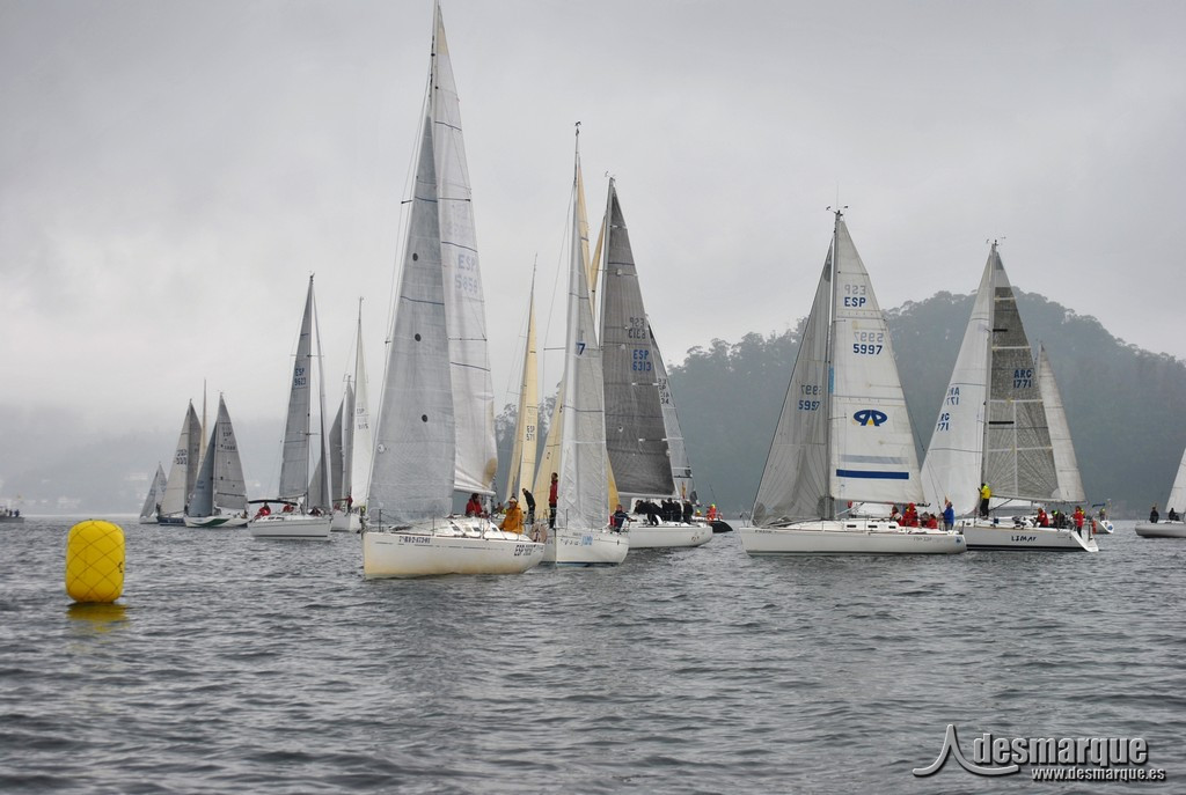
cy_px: 398
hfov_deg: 24.6
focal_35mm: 82
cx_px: 593
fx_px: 2723
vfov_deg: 16.6
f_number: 5.6
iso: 125
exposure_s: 1/125
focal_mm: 55
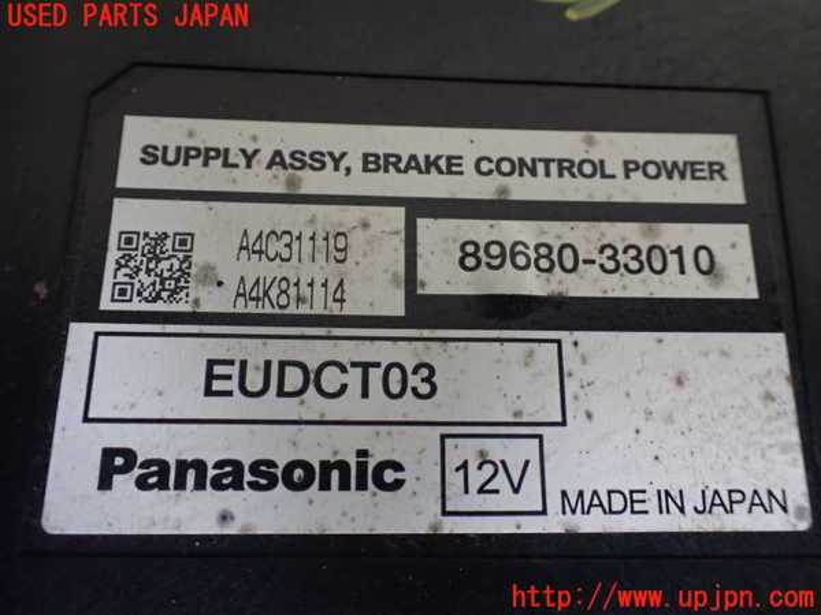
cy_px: 308
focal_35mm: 30
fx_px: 712
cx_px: 410
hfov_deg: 60.0
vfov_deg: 46.8
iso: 250
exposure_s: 1/125
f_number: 2.3
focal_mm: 5.4
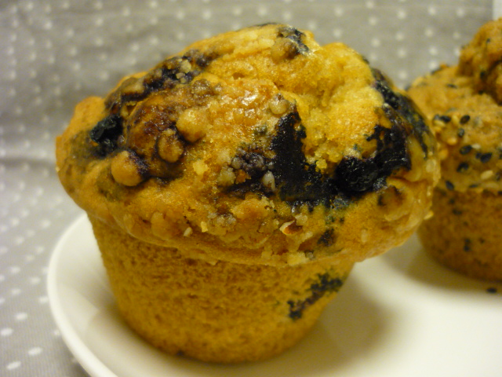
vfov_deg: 42.9
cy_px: 188
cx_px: 251
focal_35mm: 33
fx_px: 479
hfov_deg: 55.4
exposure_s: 1/10
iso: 400
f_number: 2.8
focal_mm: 5.5
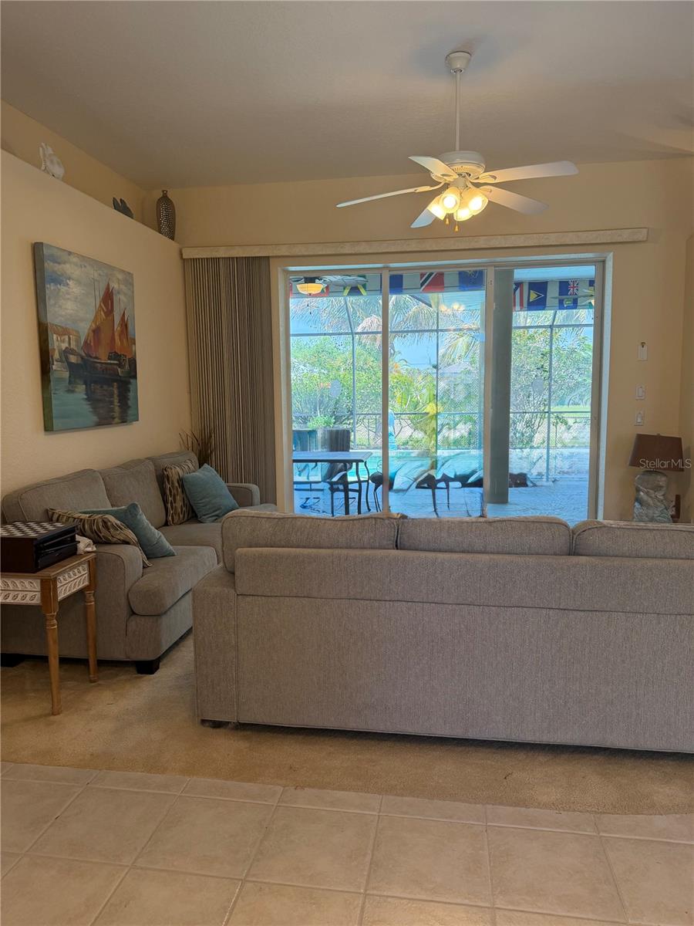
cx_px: 347
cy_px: 463
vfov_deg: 71.6
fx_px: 642
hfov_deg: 56.8
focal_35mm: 24
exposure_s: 1/191
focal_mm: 6.76
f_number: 1.78
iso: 100
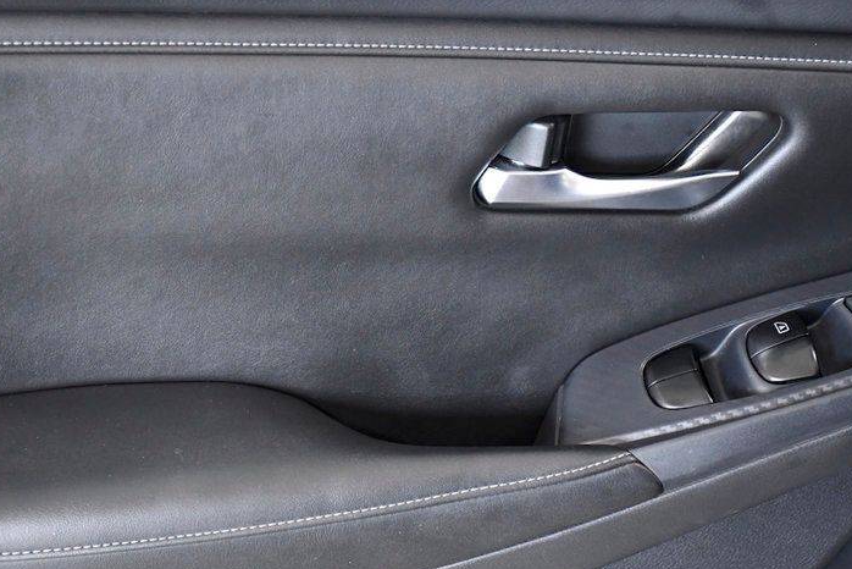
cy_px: 336
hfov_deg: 18.6
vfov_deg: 12.5
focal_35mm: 110
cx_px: 476
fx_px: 2604
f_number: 5.6
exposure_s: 1/125
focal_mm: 50
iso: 2500
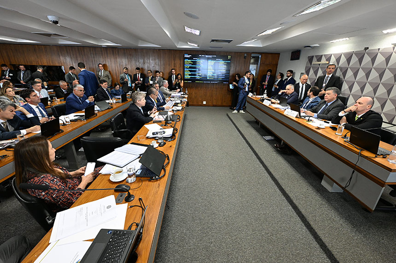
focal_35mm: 14
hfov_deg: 102.4
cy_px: 132
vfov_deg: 79.0
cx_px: 198
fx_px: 159
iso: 3200
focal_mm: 14.5
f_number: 5.6
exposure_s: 1/100
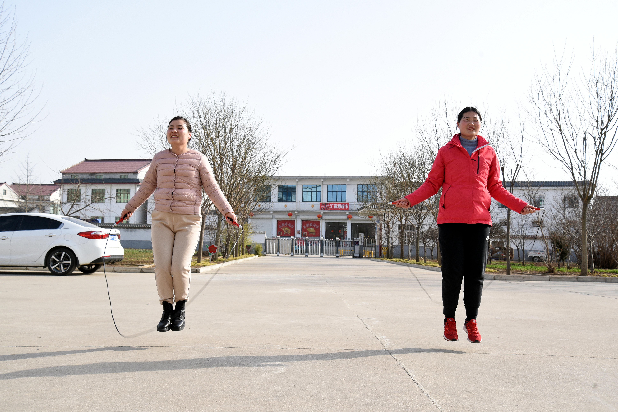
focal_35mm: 36
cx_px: 309
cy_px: 206
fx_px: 618
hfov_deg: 53.1
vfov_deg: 36.9
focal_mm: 36
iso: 500
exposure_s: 1/500
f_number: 8
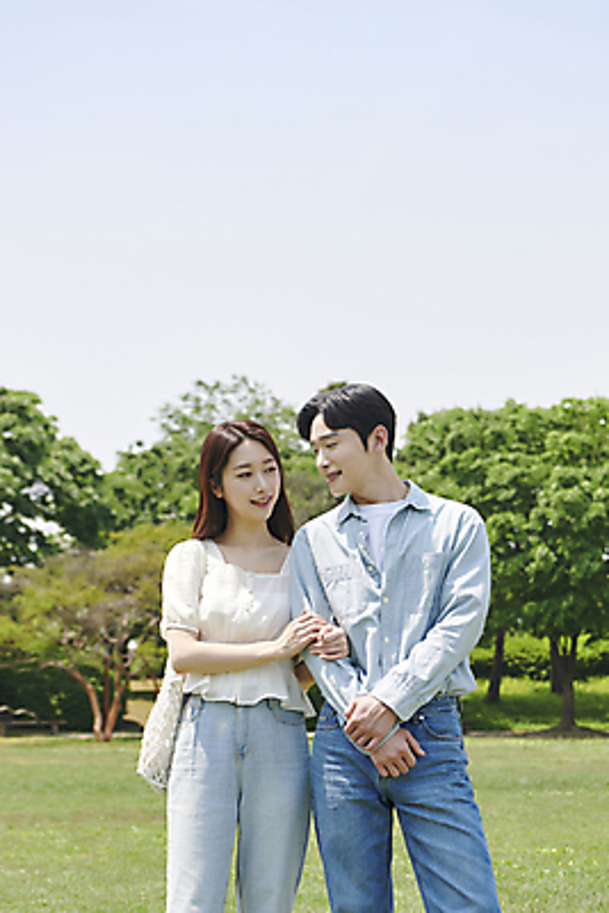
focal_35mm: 74
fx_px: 1876
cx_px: 304
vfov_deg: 27.3
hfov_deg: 18.4
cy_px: 456
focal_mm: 62
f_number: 5
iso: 160
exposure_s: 1/500
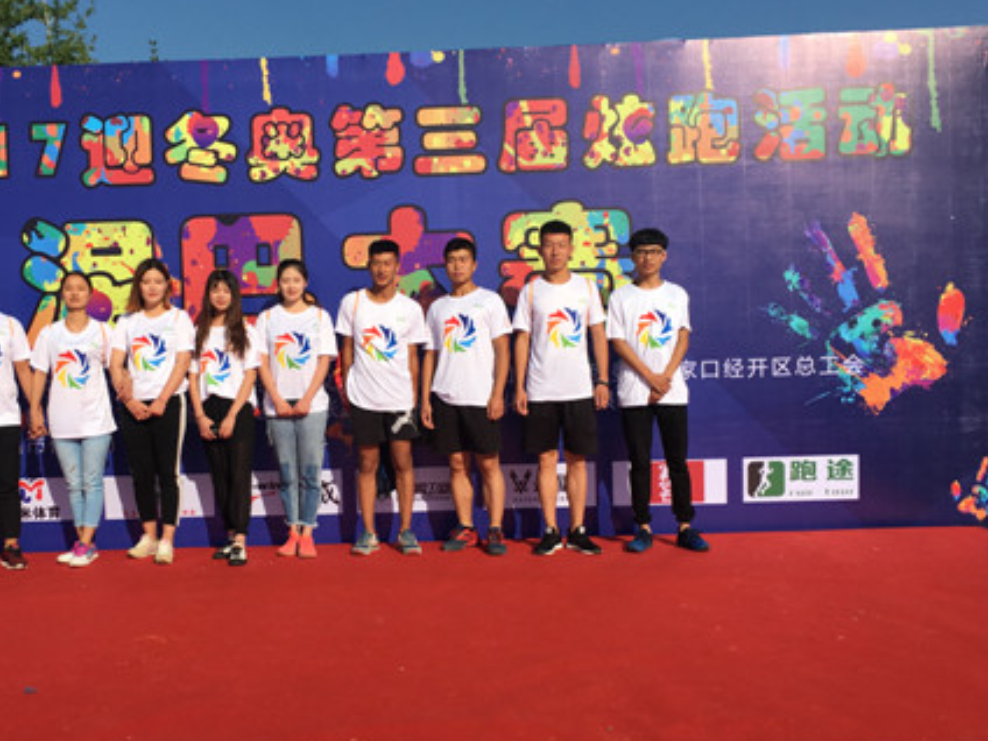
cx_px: 401
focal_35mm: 41
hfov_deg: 45.6
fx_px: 1170
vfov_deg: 35.1
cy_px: 419
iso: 25
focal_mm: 4.15
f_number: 2.2
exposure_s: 1/2481
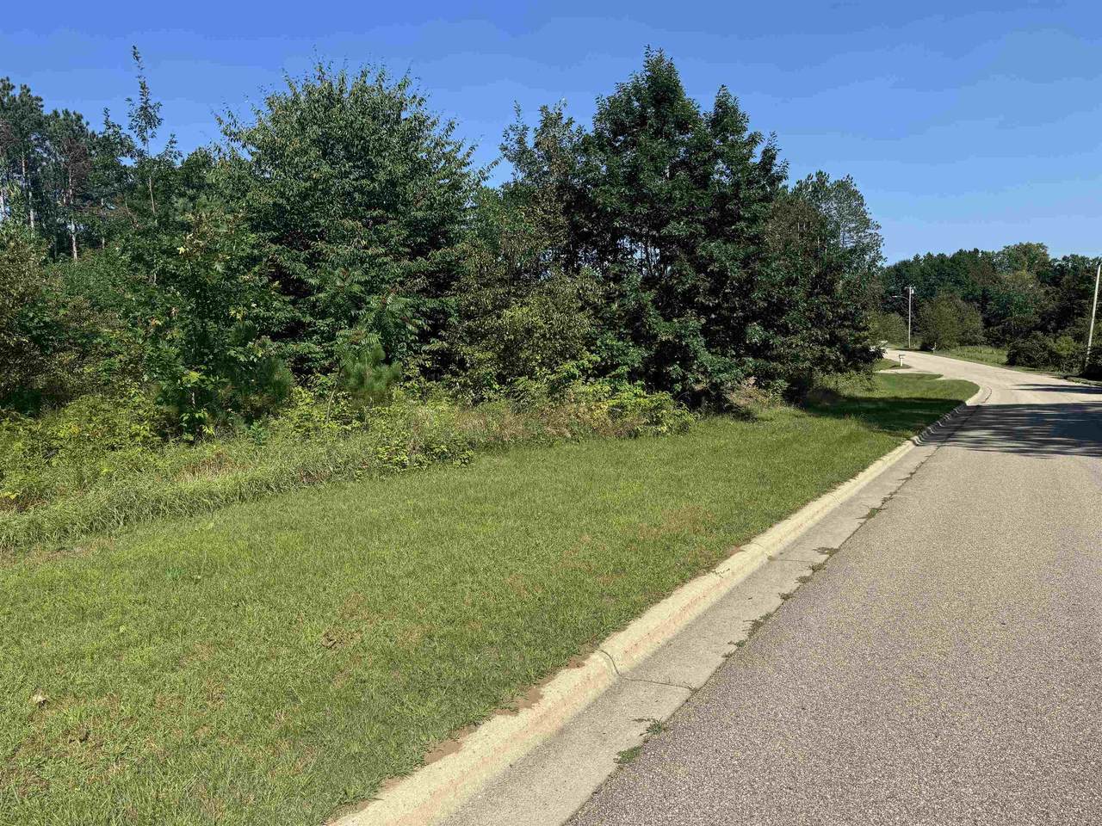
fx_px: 764
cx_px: 551
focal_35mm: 24
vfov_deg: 56.8
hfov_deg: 71.6
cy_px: 413
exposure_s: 1/4608
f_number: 1.78
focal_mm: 6.76
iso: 80
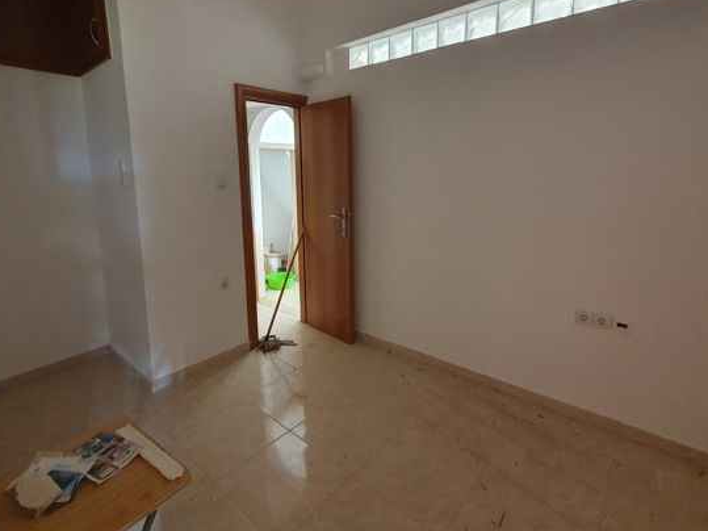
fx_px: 348
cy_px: 227
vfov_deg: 74.3
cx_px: 345
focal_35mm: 17
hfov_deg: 91.0
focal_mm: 1.8
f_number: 2.2
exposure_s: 1/33
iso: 500
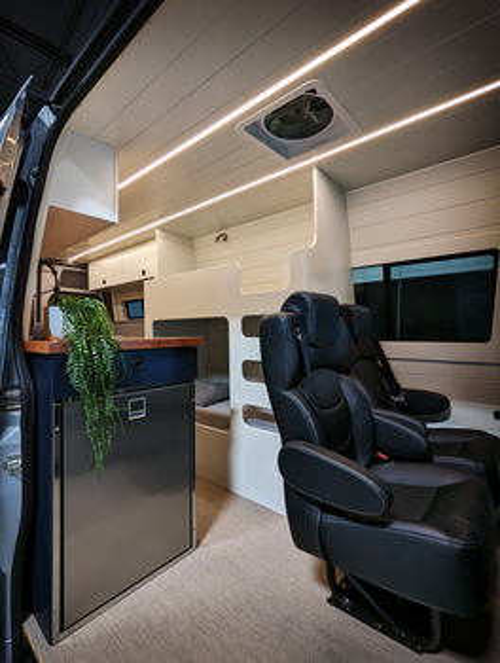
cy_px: 332
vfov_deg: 94.4
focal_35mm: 16
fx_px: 307
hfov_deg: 78.3
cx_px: 250
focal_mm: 2.35
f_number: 2.2
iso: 97
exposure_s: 1/36.7
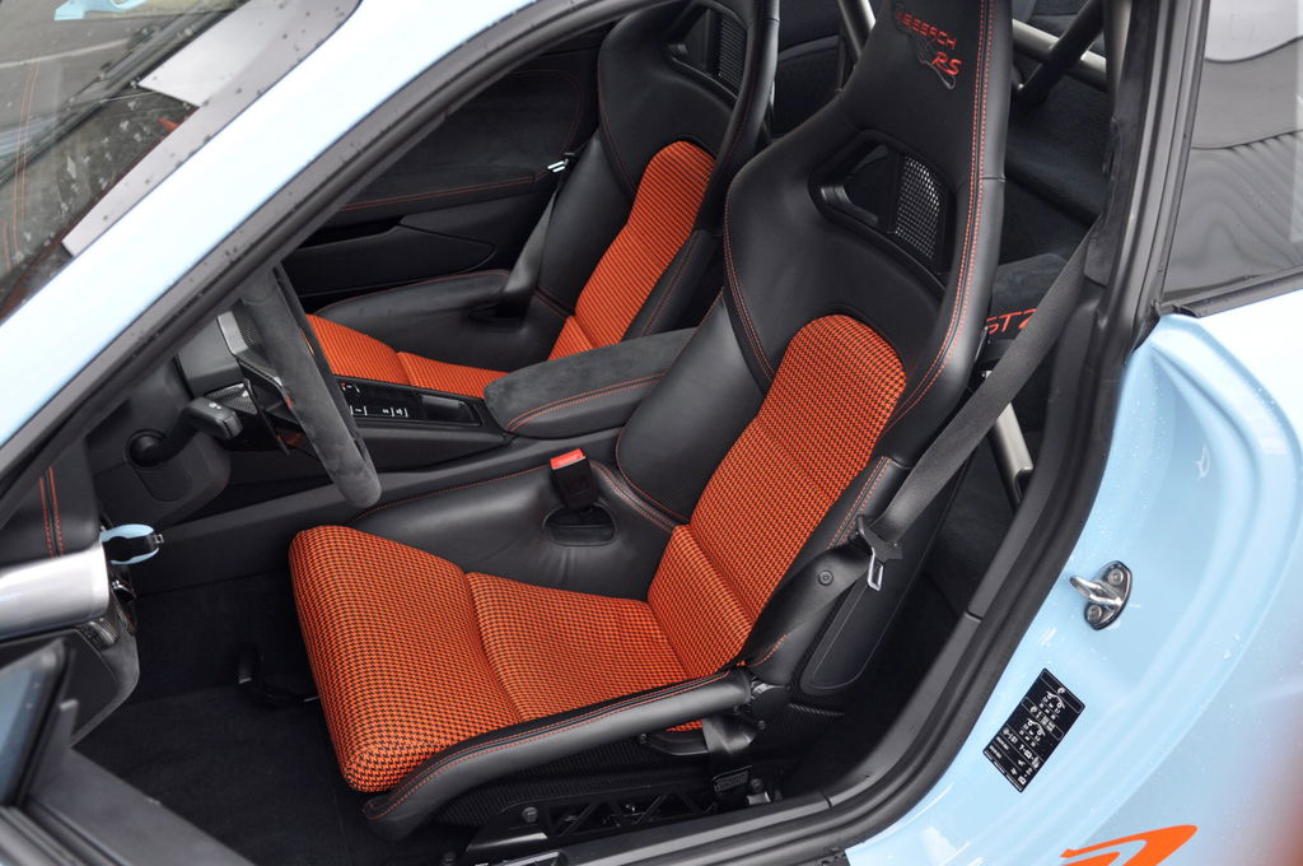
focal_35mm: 39
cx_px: 652
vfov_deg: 34.1
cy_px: 433
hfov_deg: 49.6
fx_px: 1410
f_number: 4
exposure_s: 1/60
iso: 500
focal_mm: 26
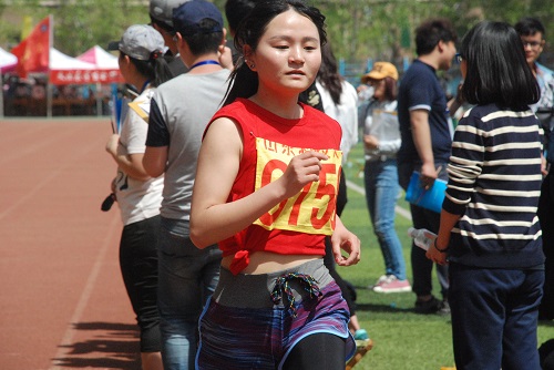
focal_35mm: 202
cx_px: 277
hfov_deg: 10.2
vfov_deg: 6.8
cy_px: 185
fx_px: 3118
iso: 1600
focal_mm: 135
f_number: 11
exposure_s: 1/1600
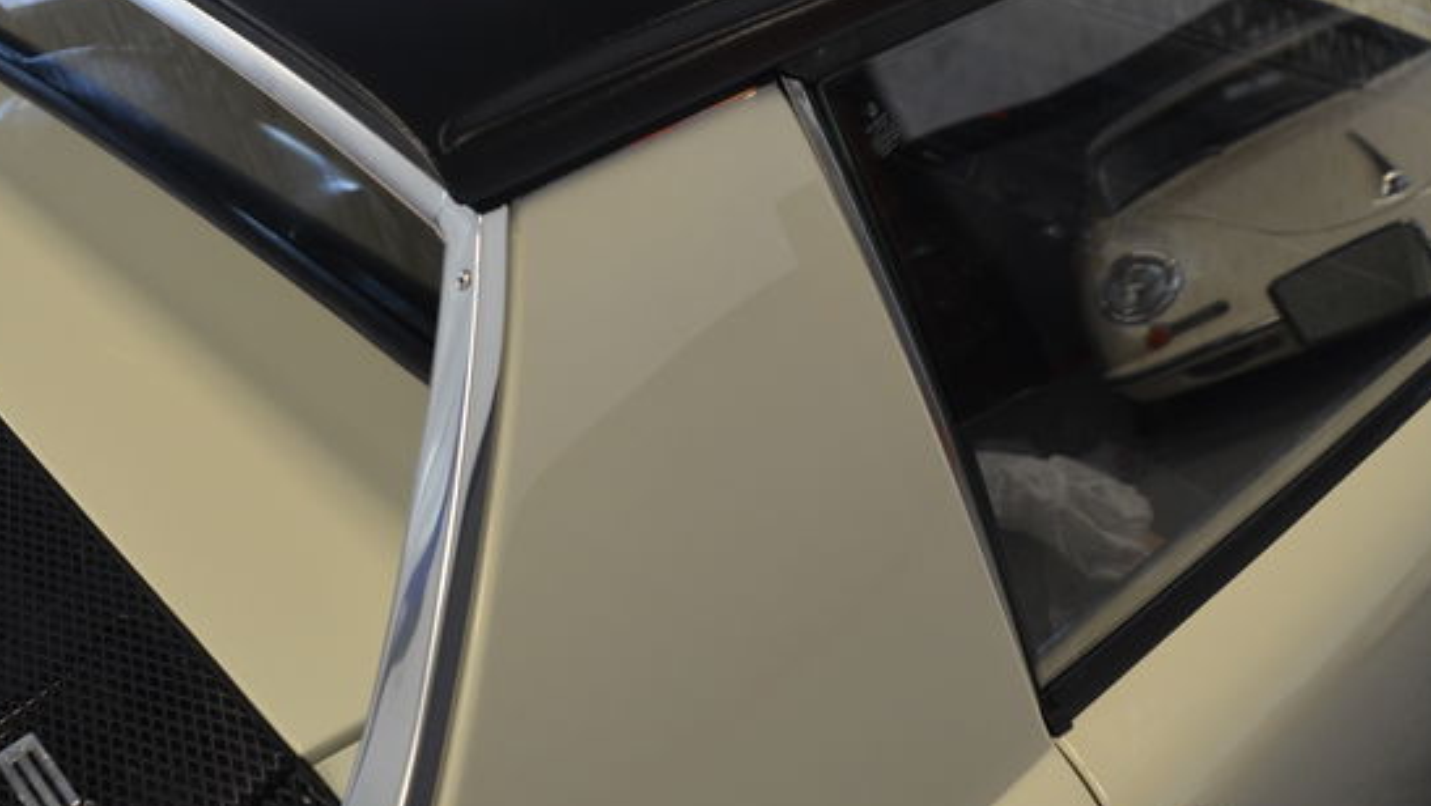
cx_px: 505
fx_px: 1670
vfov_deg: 26.7
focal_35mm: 44
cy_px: 191
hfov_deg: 45.8
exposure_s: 1/30
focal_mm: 20
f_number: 3.5
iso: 900
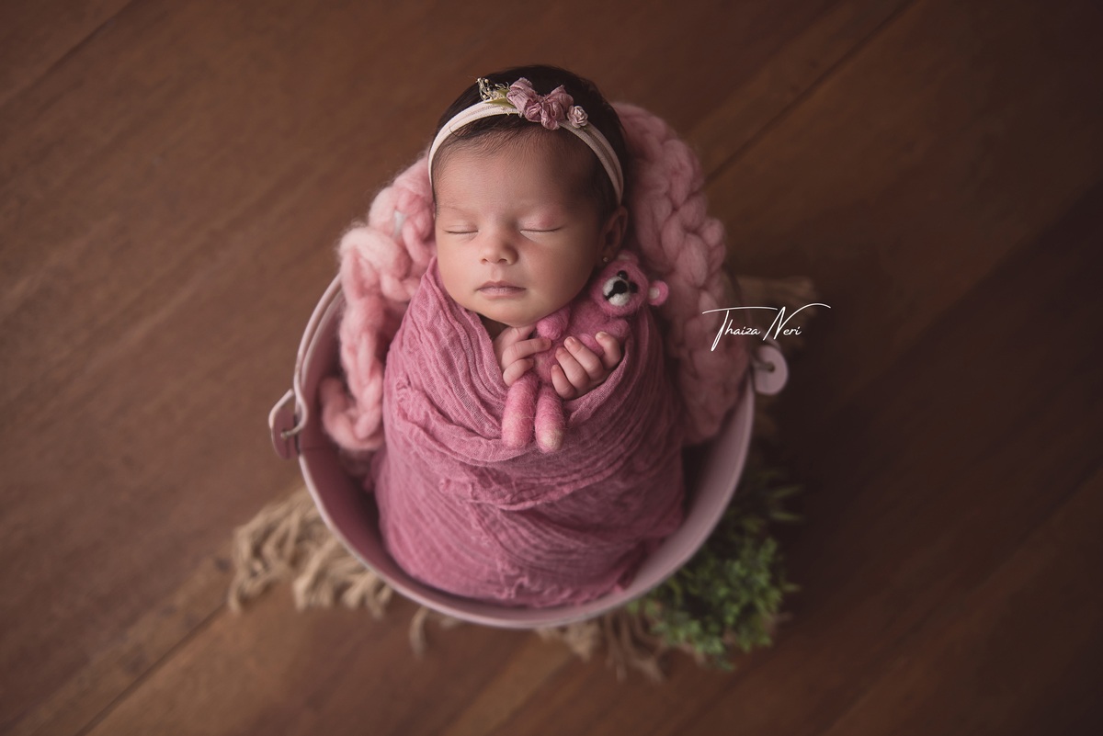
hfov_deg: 55.8
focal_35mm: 34
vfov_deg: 38.9
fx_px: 1042
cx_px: 552
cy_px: 368
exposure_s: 1/160
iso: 100
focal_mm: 34
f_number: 2.8
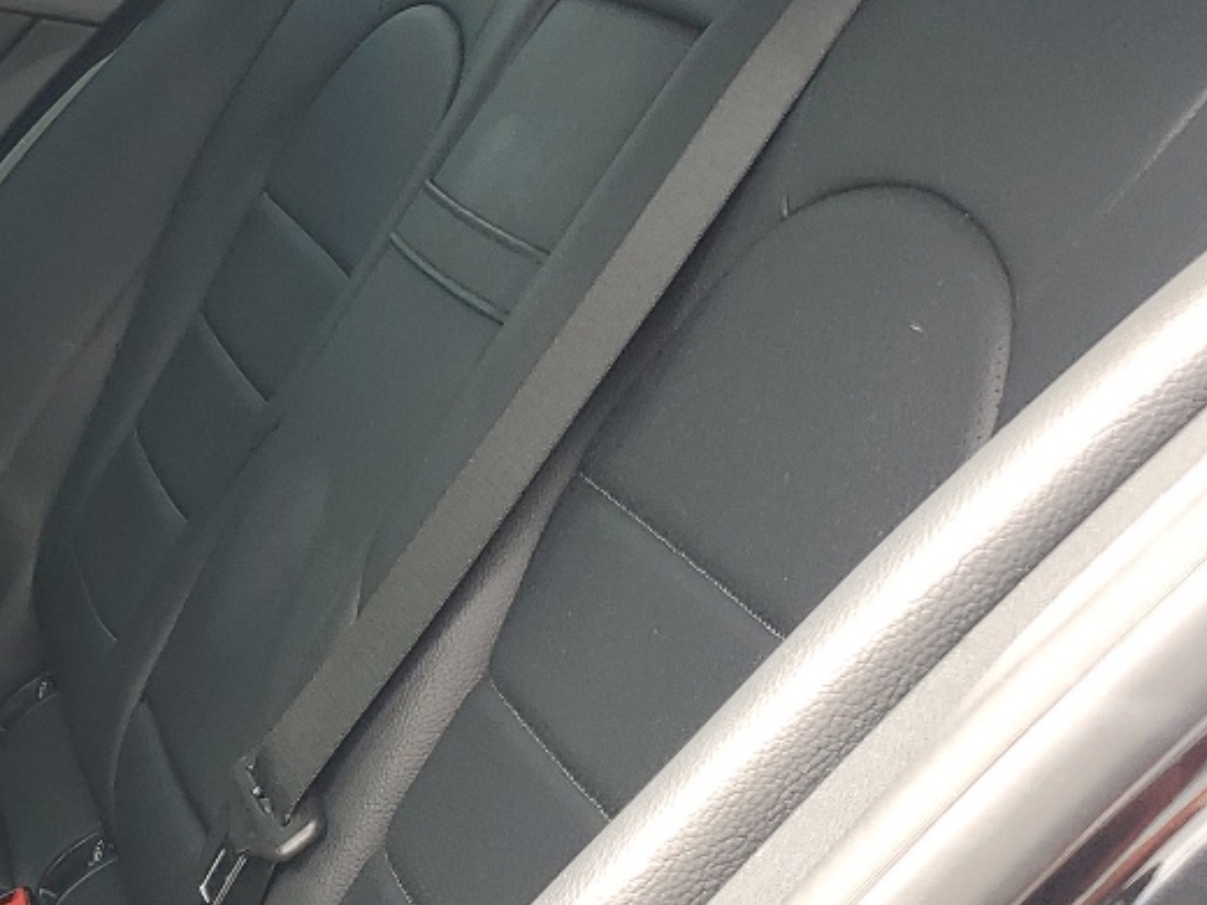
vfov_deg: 18.4
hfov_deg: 22.0
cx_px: -348
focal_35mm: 80
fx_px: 2789
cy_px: 589
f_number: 1.5
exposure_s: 1/278
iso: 50
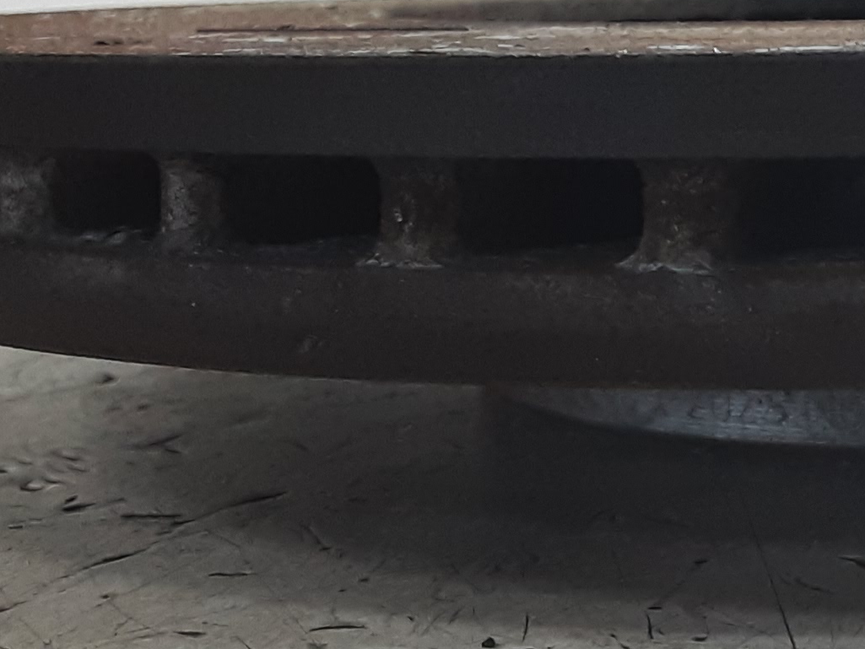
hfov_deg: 21.2
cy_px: 388
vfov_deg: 17.2
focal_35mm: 86
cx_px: 1025
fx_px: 2149
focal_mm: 2.91
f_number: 1.9
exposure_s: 1/50
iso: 160
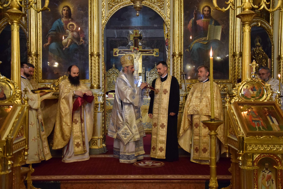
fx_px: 354
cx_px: 142
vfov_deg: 29.9
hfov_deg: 43.6
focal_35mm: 45
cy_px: 94
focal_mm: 30
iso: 2500
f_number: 4.2
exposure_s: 1/50
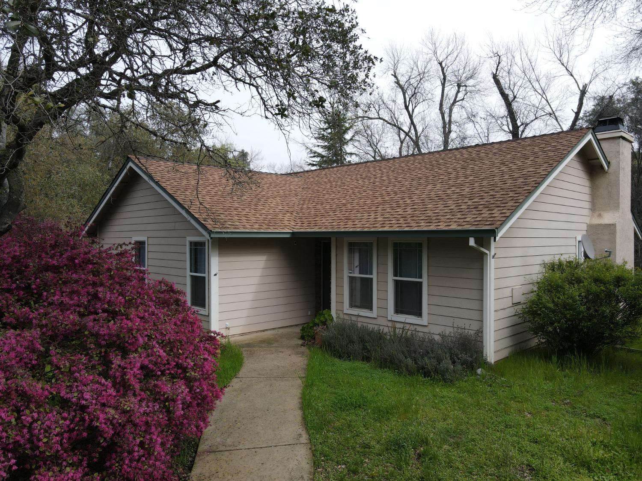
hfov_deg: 71.6
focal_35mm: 24
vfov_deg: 56.8
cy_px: 240
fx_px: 445
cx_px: 321
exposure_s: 1/350
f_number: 2.8
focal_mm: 4.5
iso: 100
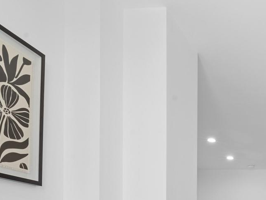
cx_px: 307
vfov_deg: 29.3
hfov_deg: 35.8
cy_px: 236
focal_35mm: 43
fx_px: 330
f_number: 14
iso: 200
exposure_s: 1/2.5
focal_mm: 14
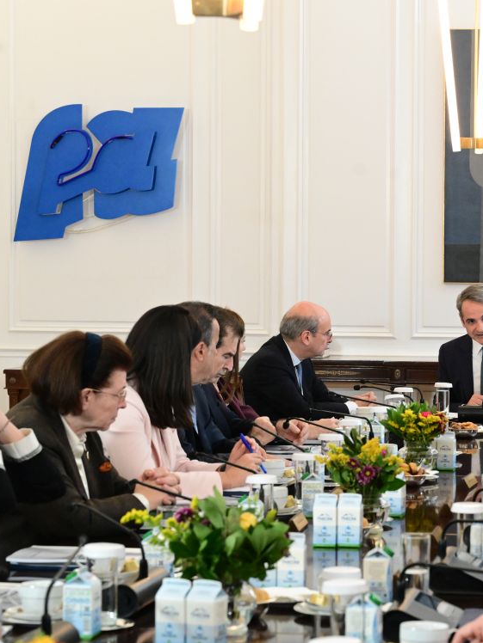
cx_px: 467
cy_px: 329
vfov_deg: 18.2
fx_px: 2009
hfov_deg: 13.5
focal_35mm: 108
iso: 8000
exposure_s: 1/400
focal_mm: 70
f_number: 6.3
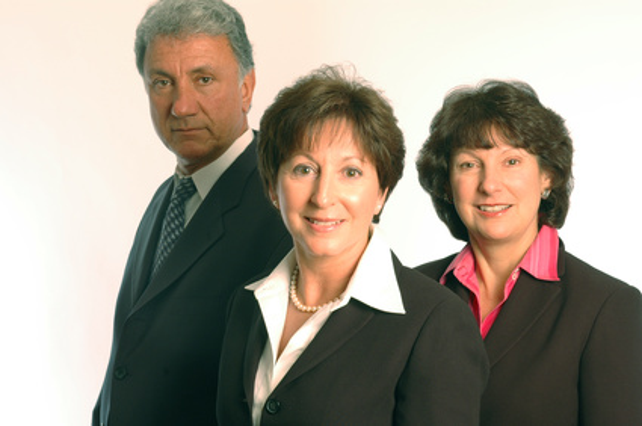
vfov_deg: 17.4
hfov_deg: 26.0
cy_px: 213
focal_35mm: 78
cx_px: 321
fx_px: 1389
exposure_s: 1/180
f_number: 9.5
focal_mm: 52
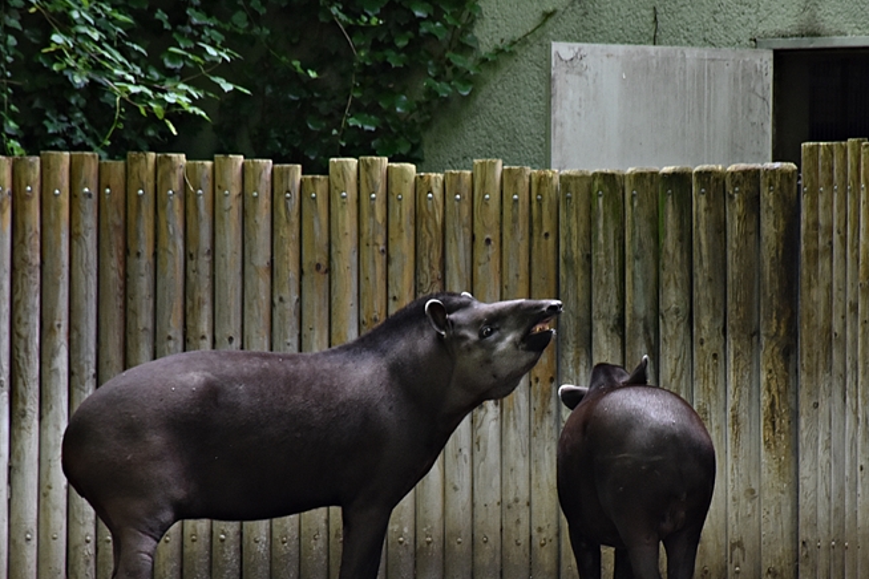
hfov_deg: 6.3
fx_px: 7941
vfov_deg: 4.2
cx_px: 513
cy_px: 392
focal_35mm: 329
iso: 1000
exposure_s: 1/125
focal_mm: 140
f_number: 5.6
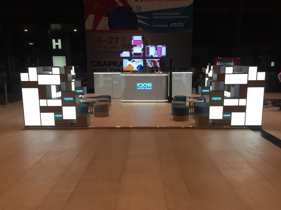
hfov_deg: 61.7
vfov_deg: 48.2
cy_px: 105
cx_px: 140
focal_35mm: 29
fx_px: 235
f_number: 2.2
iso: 40
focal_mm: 4.15
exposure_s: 1/33
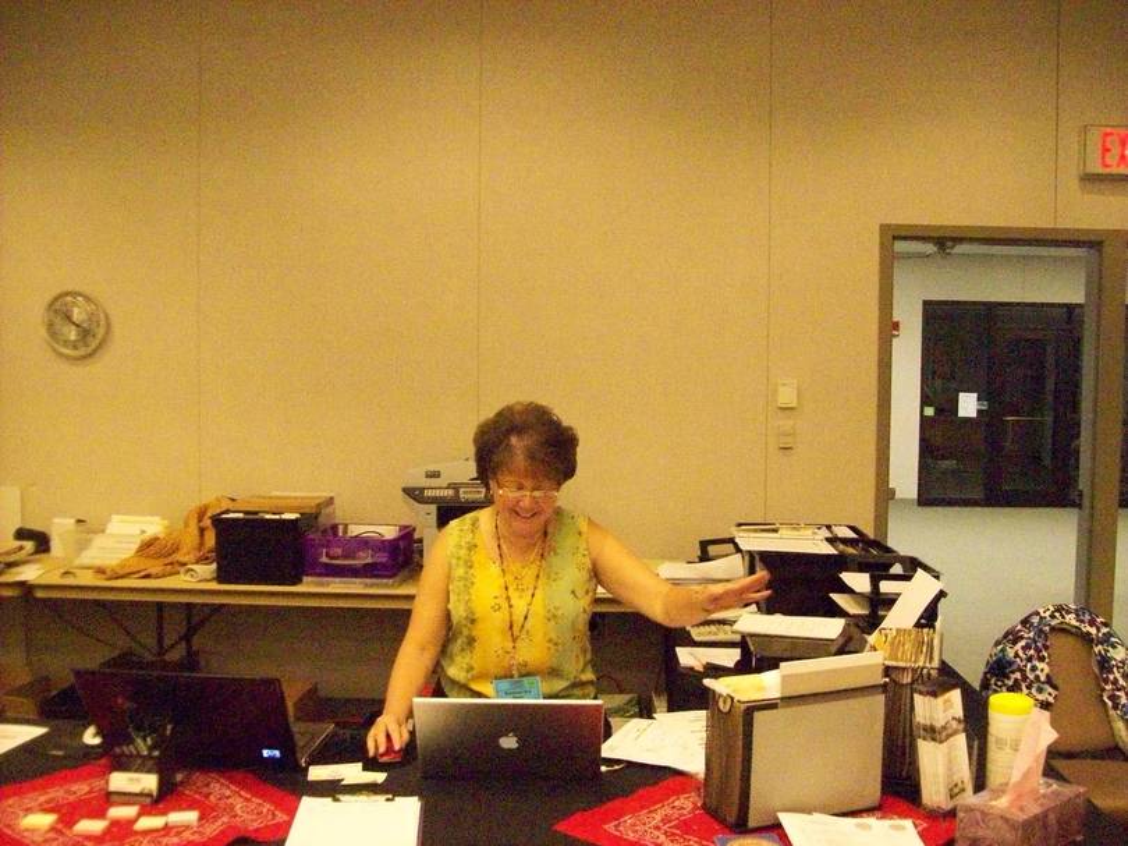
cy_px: 423
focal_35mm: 36
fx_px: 1173
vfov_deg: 39.6
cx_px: 564
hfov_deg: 51.4
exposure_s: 1/128
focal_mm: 6
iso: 800
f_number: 2.7
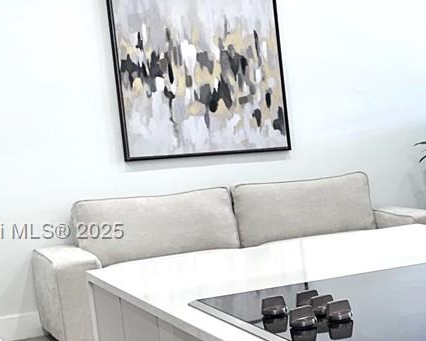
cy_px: 232
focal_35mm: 88
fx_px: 1110
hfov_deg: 19.5
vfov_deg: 17.4
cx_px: 603
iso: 80
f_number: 1.78
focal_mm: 6.86
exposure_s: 1/120
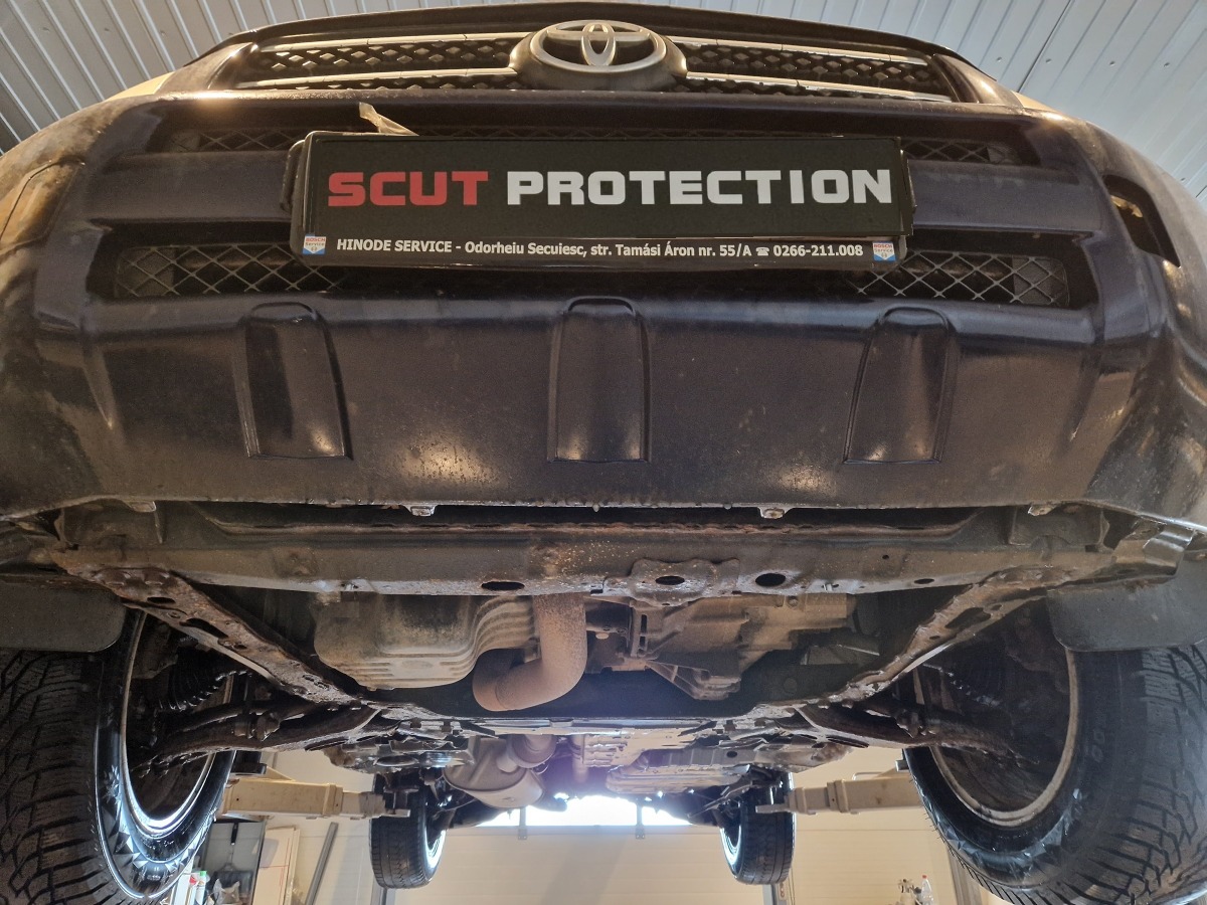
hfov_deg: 73.9
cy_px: 452
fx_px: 802
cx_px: 604
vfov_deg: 58.9
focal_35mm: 23
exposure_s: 1/25
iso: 640
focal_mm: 5.4
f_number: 1.8
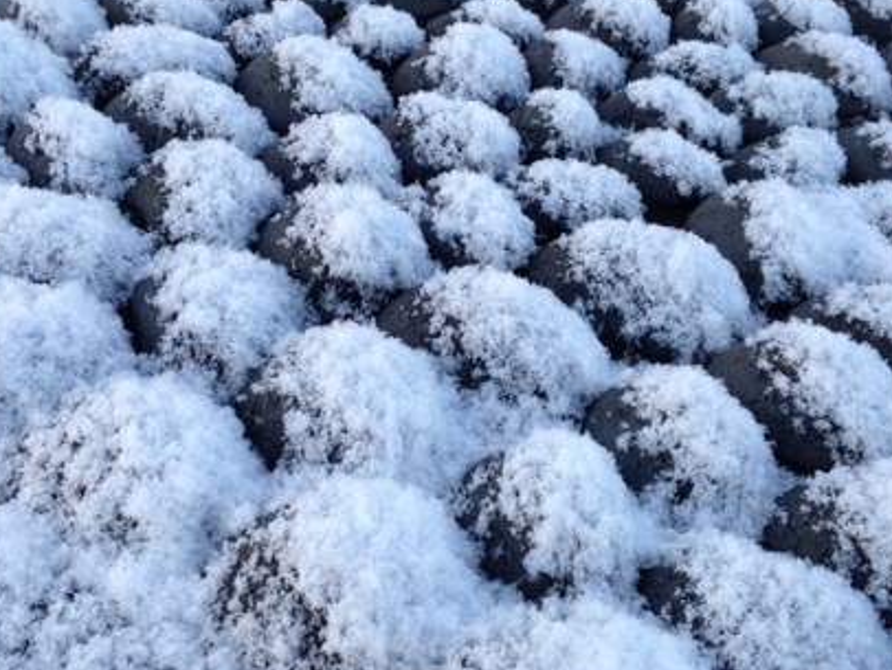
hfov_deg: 36.8
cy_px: 303
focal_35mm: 52
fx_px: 1341
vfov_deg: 28.0
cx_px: 428
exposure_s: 1/138
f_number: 2.4
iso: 50
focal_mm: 4.13
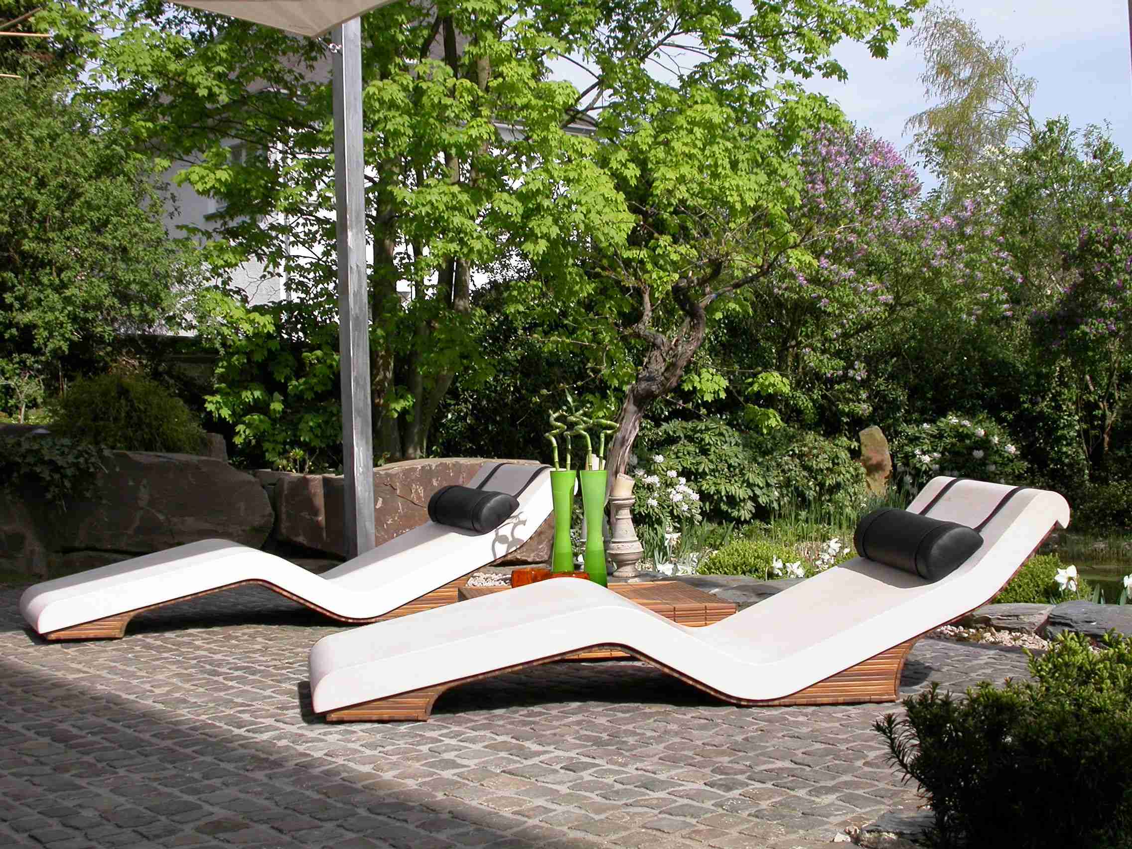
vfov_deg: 30.9
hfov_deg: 40.4
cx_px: 566
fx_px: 1537
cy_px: 424
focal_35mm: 47
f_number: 4
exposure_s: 1/1048
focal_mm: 9.8
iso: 100
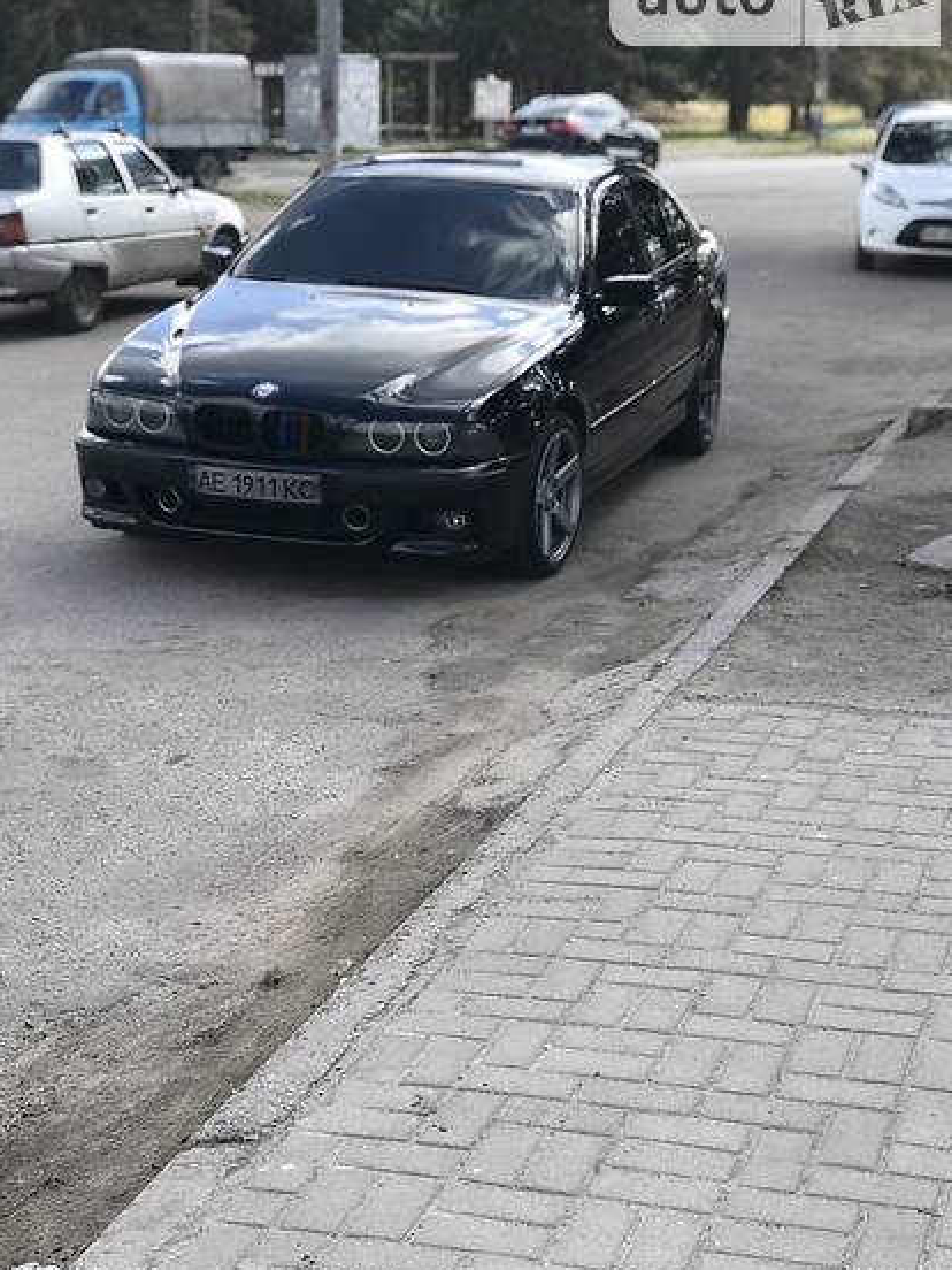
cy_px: 610
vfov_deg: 31.2
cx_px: 458
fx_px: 2273
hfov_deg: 23.6
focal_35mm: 62
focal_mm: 6.6
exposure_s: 1/441
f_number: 2.8
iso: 20
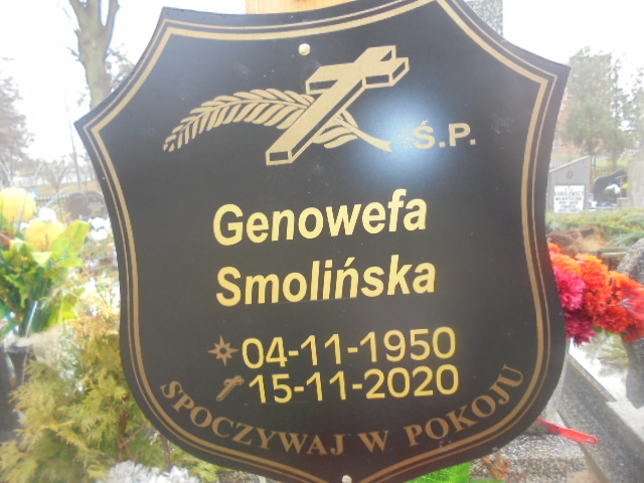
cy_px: 242
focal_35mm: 26
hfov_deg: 67.3
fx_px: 484
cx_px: 322
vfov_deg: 53.1
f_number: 3.5
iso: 160
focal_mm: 4.6
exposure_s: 1/30
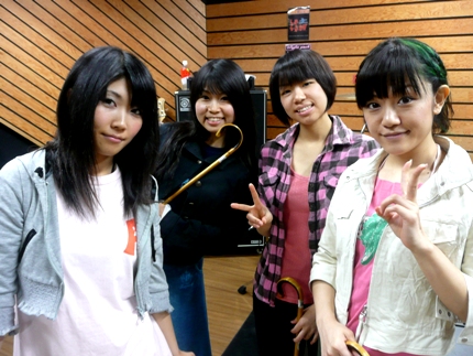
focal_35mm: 28
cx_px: 236
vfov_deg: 49.8
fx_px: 383
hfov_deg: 63.4
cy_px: 178
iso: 200
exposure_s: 1/10
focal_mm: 4.6
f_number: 3.3
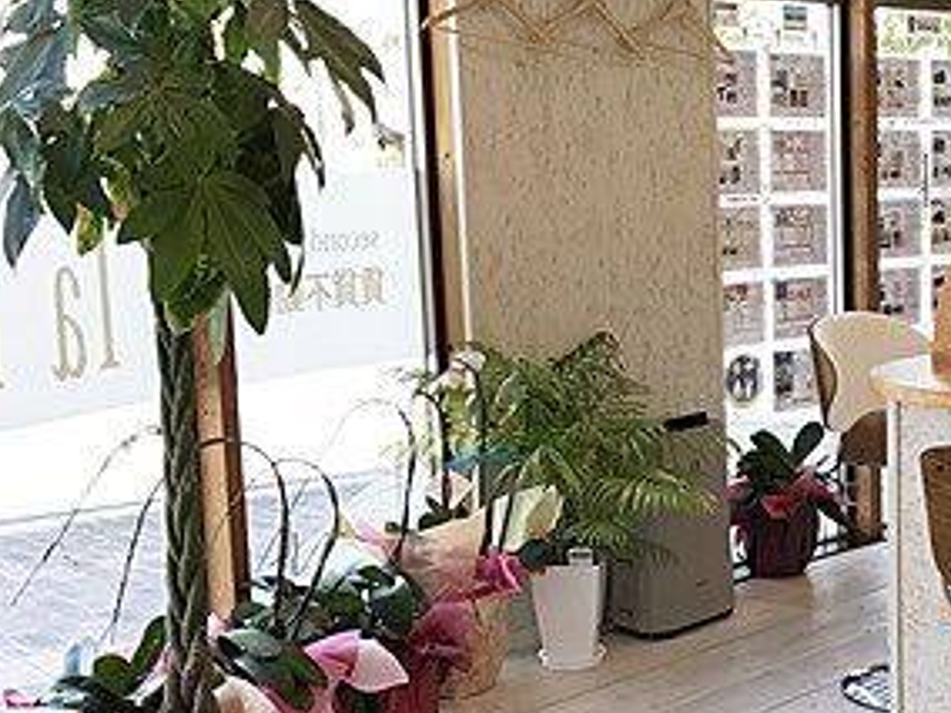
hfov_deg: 29.6
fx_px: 1731
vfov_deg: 23.2
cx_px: 830
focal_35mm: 63
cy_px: 472
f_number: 1.8
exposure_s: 1/113
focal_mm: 3.99
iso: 20
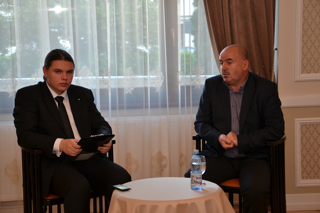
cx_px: 160
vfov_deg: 17.5
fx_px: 693
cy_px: 106
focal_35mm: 78
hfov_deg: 26.0
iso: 800
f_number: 5.6
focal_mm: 52
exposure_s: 1/80
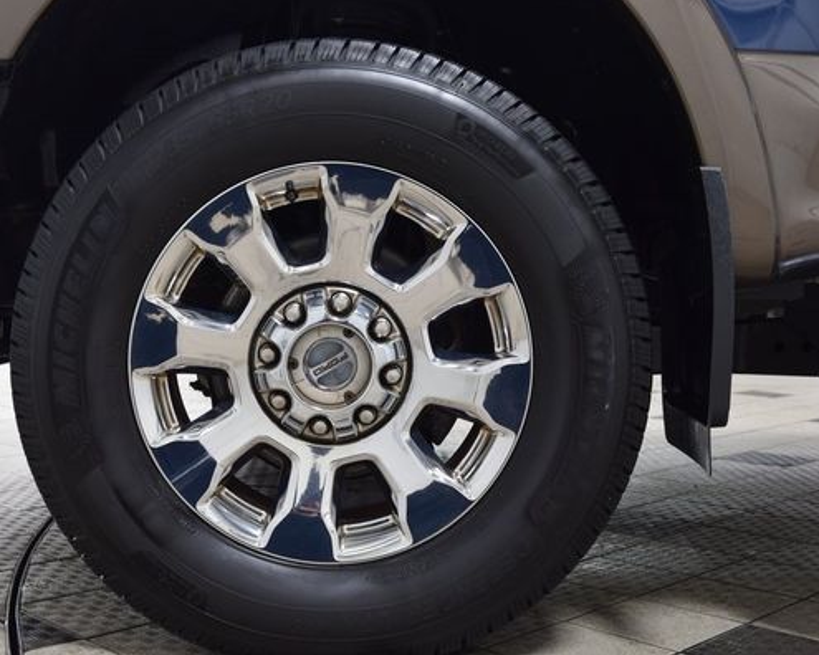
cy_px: 348
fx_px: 1236
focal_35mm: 51
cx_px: 331
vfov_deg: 29.7
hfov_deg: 36.5
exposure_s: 1/15
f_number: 6.3
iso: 800
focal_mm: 28
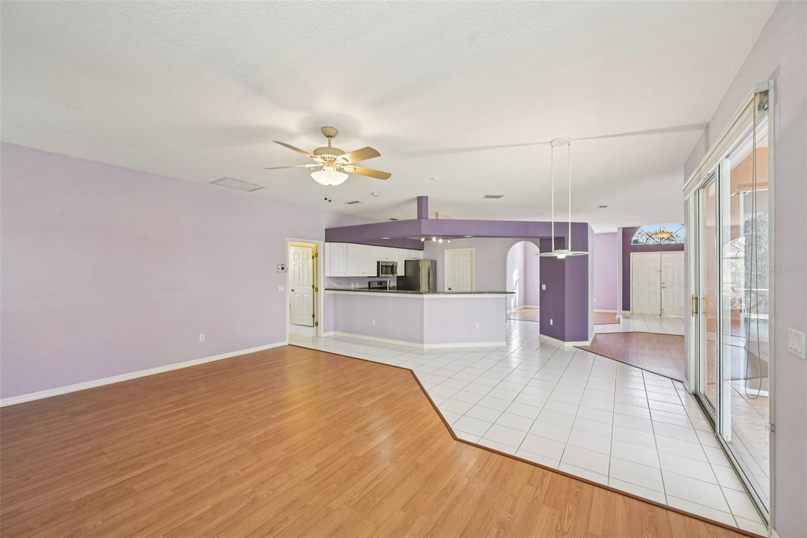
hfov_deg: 104.3
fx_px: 314
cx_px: 404
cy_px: 269
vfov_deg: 81.2
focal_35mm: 14
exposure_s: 1/15
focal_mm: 14
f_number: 8
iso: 400
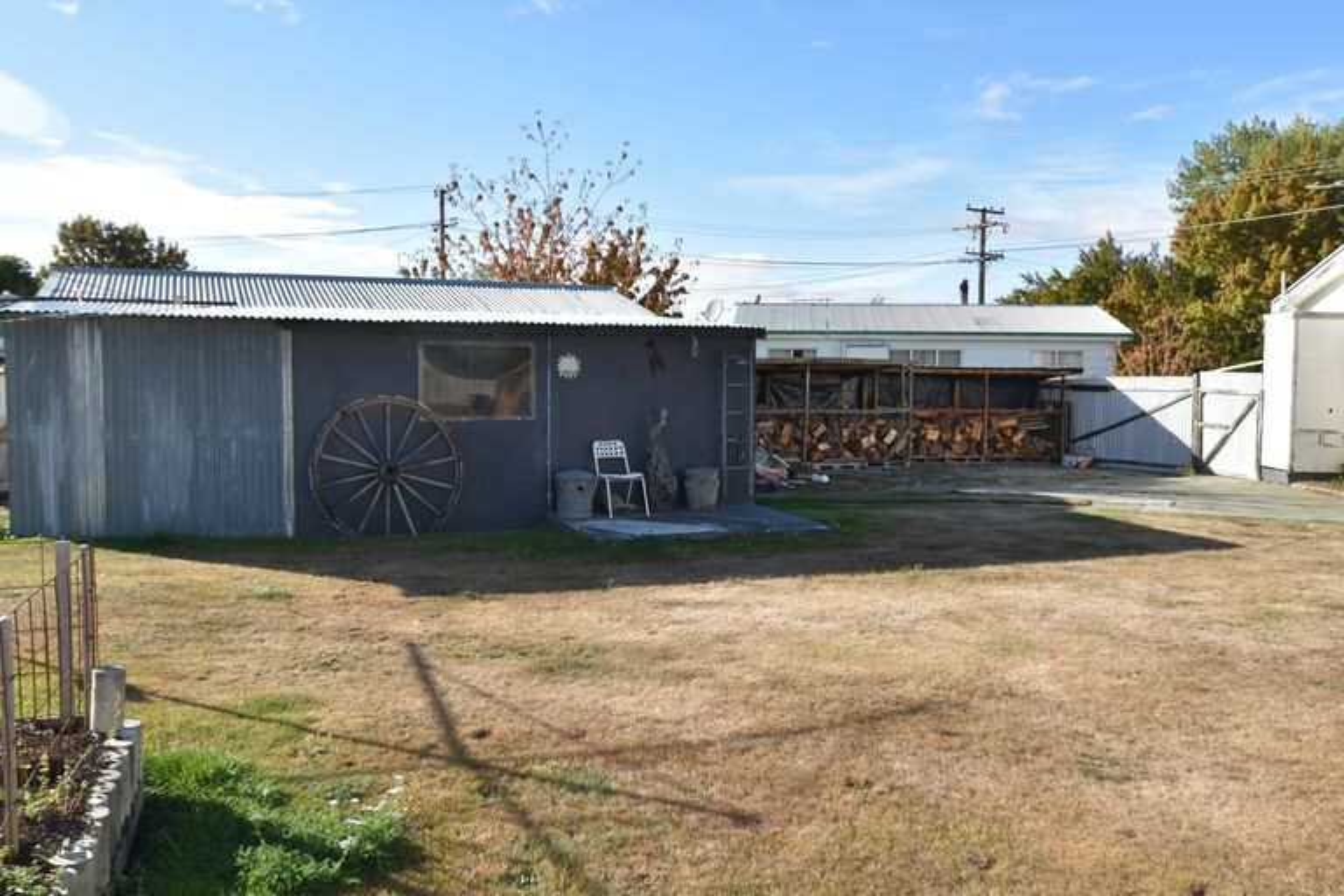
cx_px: 672
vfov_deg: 45.7
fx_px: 1064
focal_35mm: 28
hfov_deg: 64.6
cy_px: 448
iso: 200
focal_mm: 19
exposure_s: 1/400
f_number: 10
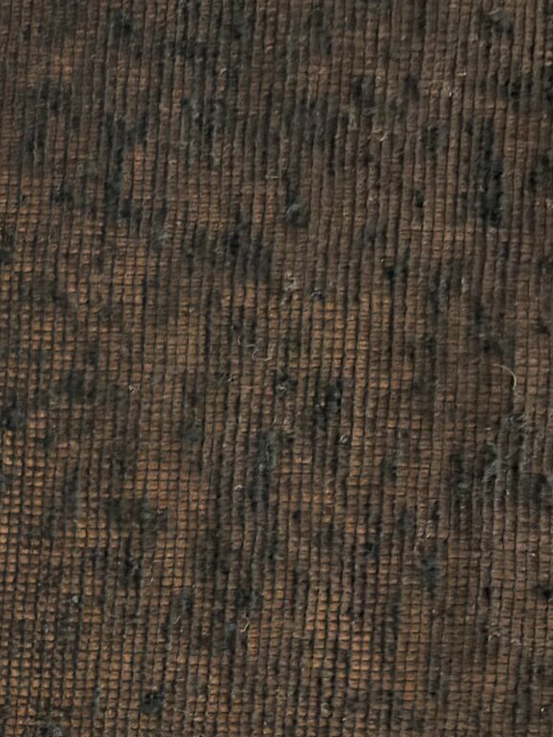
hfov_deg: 16.4
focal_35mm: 87
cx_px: -64
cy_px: 852
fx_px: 1853
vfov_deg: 21.1
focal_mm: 5.96
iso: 1000
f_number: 1.6
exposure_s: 1/30
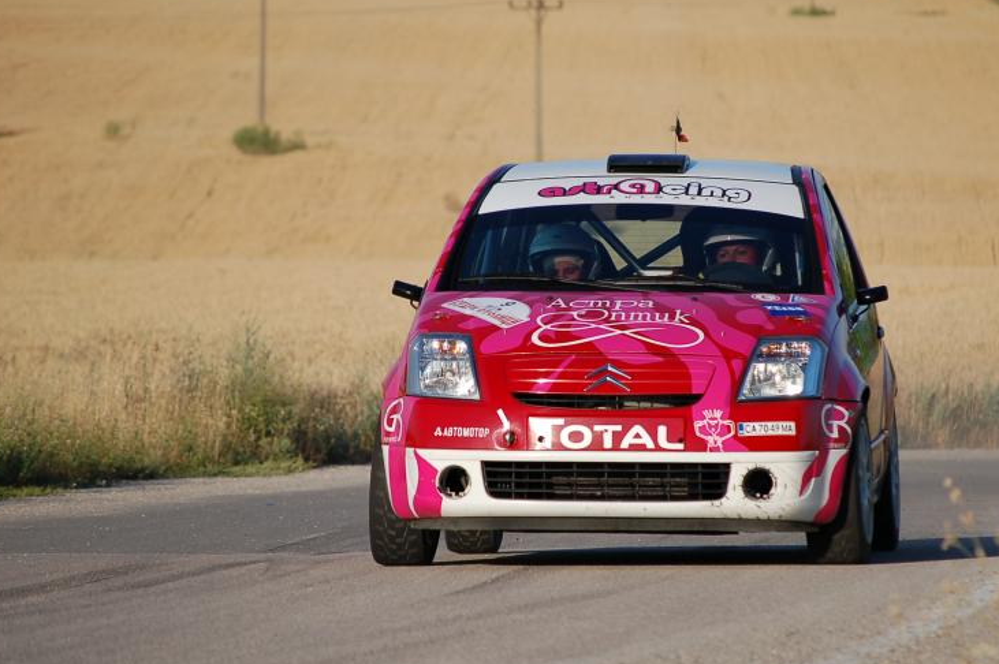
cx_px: 594
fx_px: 9315
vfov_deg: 4.1
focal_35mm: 336
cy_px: 337
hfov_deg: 6.1
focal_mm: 160
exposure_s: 1/1250
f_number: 5.3
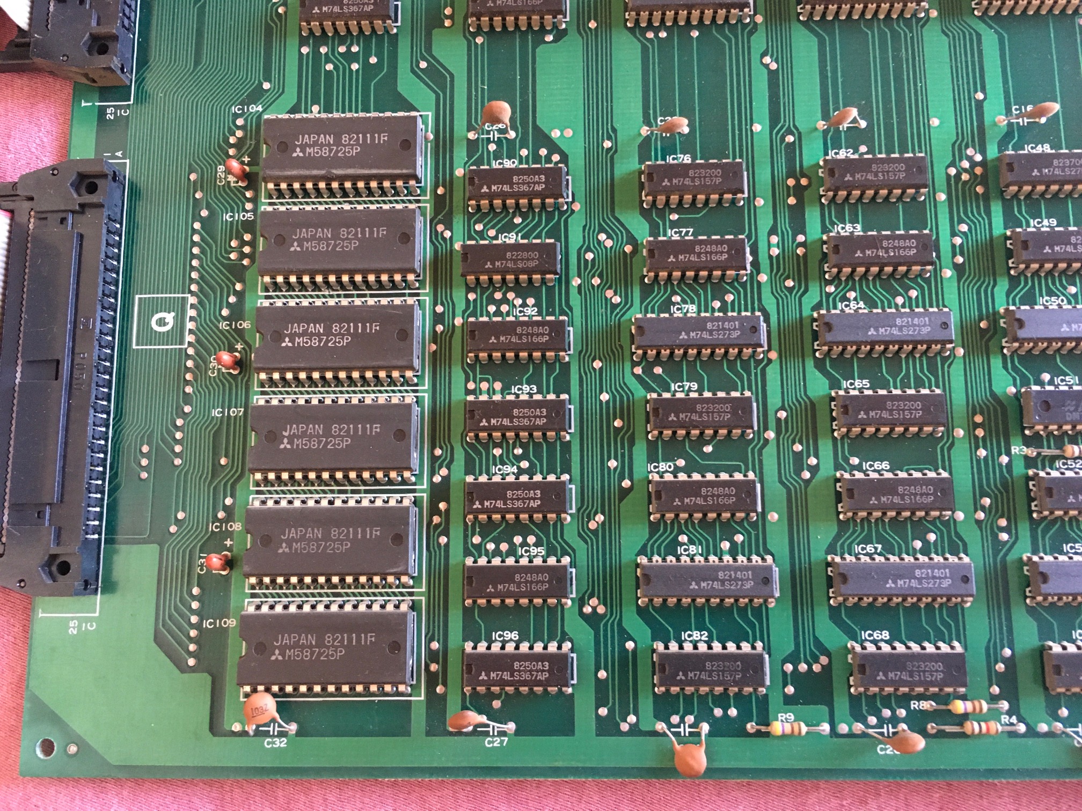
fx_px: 906
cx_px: 541
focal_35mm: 29
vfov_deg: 48.2
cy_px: 406
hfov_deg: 61.7
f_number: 2.2
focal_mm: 4.15
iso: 200
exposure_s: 1/20
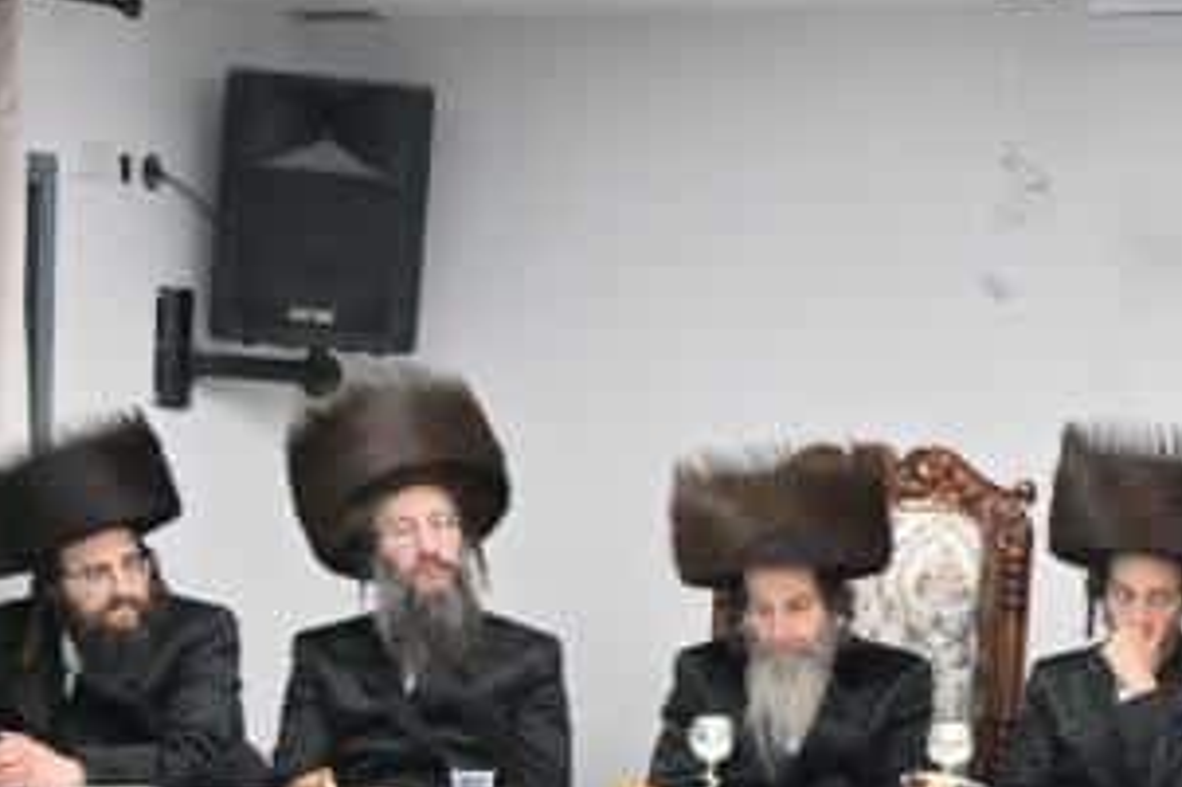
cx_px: 1213
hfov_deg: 16.4
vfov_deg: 11.2
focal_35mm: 122
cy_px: 630
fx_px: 4003
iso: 250
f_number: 4
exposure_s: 1/125
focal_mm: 24
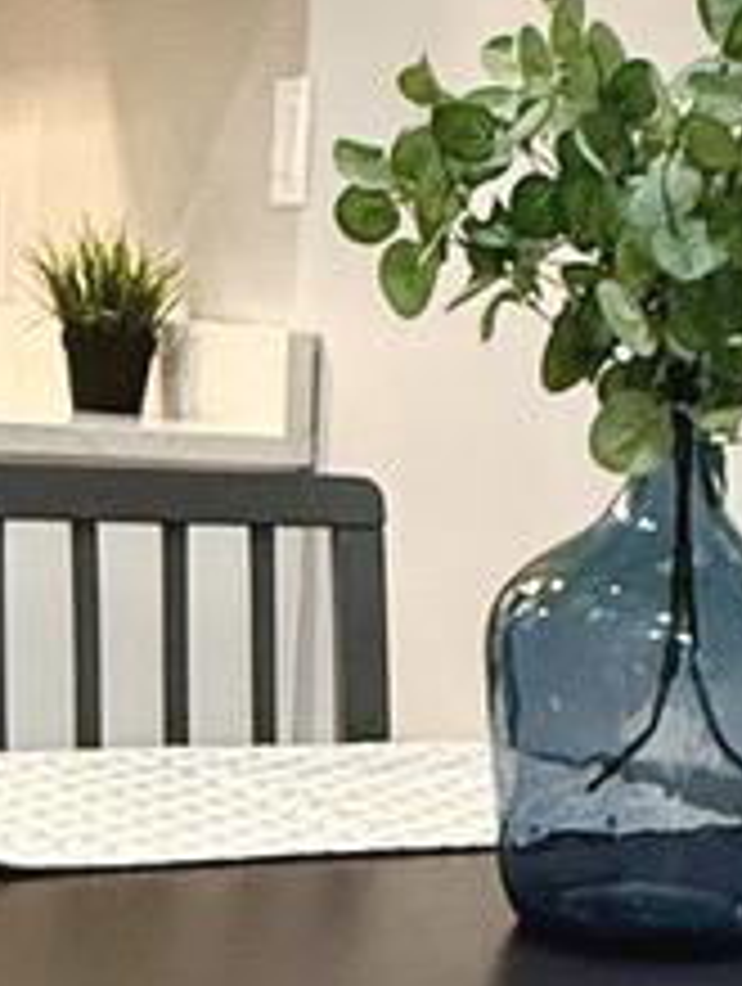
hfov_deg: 14.6
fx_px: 2793
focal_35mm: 98
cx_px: 908
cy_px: 783
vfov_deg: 19.8
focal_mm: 2.22
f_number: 2.2
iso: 400
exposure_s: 1/60
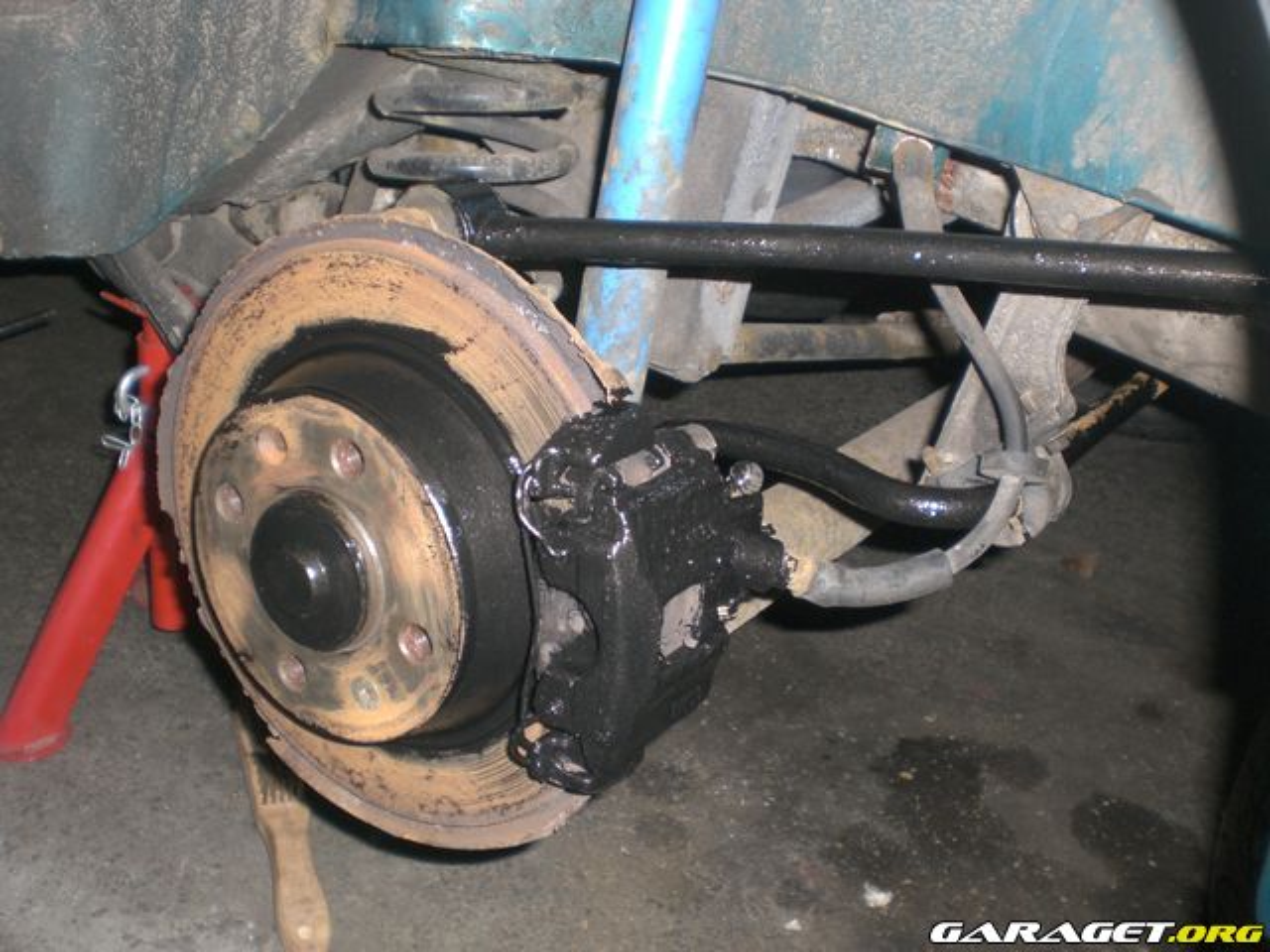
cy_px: 476
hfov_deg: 49.0
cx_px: 635
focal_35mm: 38
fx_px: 1394
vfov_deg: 37.7
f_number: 3.1
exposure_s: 1/60
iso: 100
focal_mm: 6.3
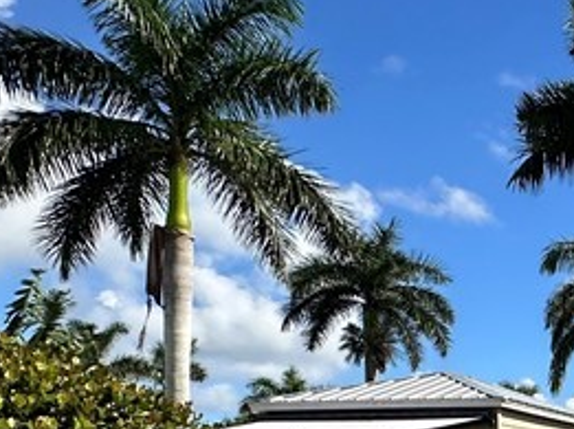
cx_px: 886
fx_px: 911
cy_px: 513
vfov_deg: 24.1
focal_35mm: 55
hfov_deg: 25.3
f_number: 2.2
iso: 50
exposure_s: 1/2398
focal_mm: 2.22
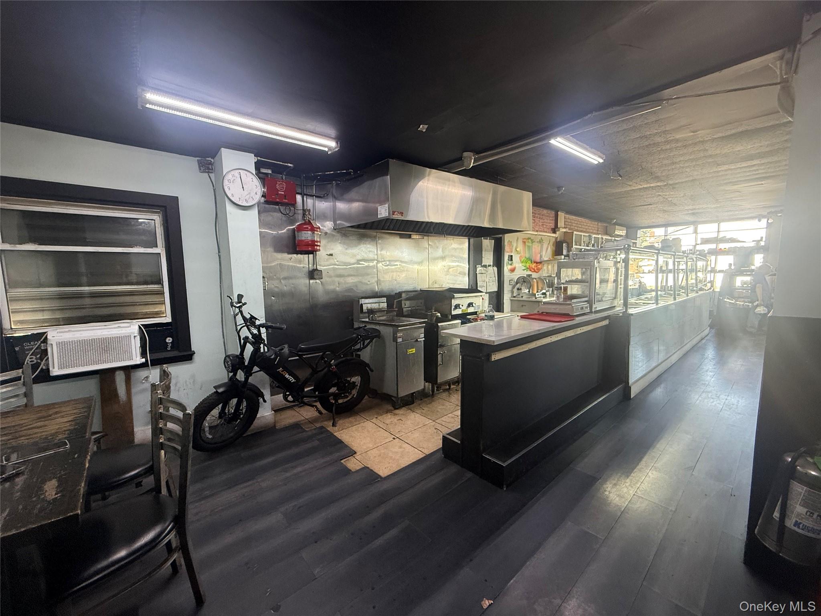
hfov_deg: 102.1
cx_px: 410
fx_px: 332
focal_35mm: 14
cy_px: 308
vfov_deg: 85.7
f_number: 2.2
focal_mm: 2.22
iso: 250
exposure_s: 1/120
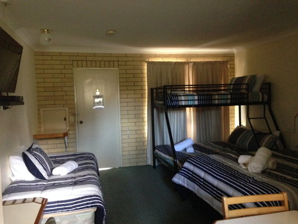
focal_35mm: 33
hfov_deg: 55.4
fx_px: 284
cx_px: 149
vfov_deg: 42.9
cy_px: 112
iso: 640
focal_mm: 4.12
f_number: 2.4
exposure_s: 1/15
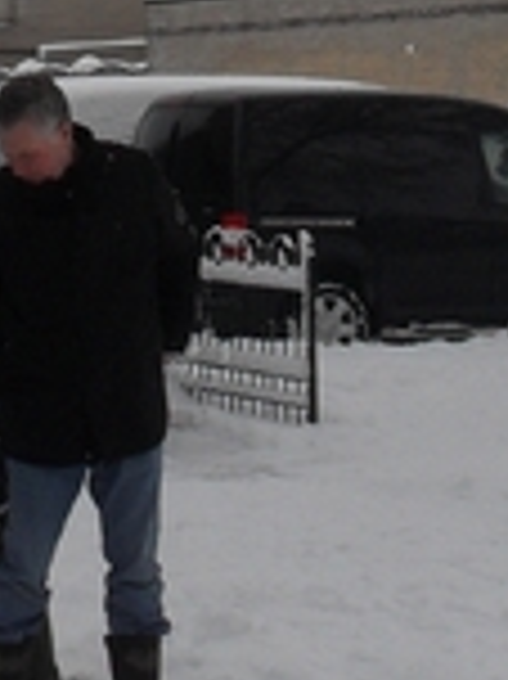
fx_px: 2724
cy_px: -113
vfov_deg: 13.8
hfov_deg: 10.4
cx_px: -198
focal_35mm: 139
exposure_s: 1/125
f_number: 8.4
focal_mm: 6.3
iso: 100
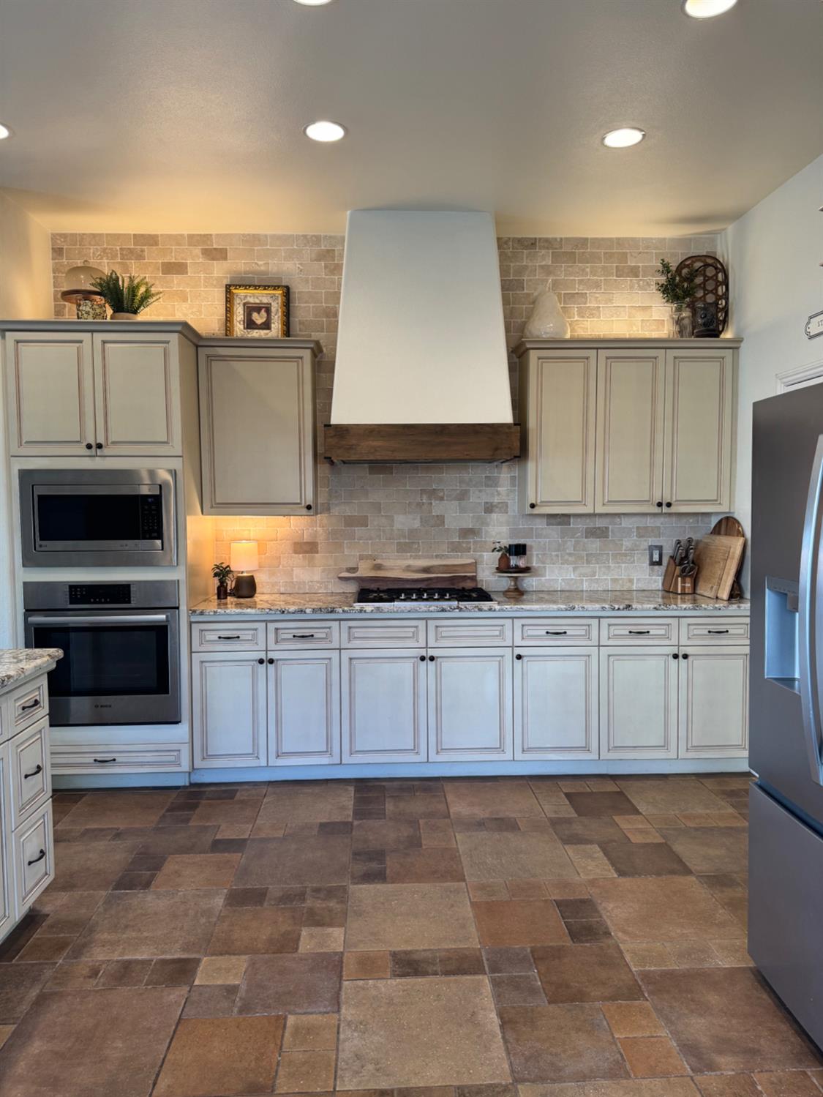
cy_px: 548
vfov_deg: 71.6
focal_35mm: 24
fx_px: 760
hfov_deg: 56.8
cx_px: 412
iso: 125
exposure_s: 1/120
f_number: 1.78
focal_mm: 6.76
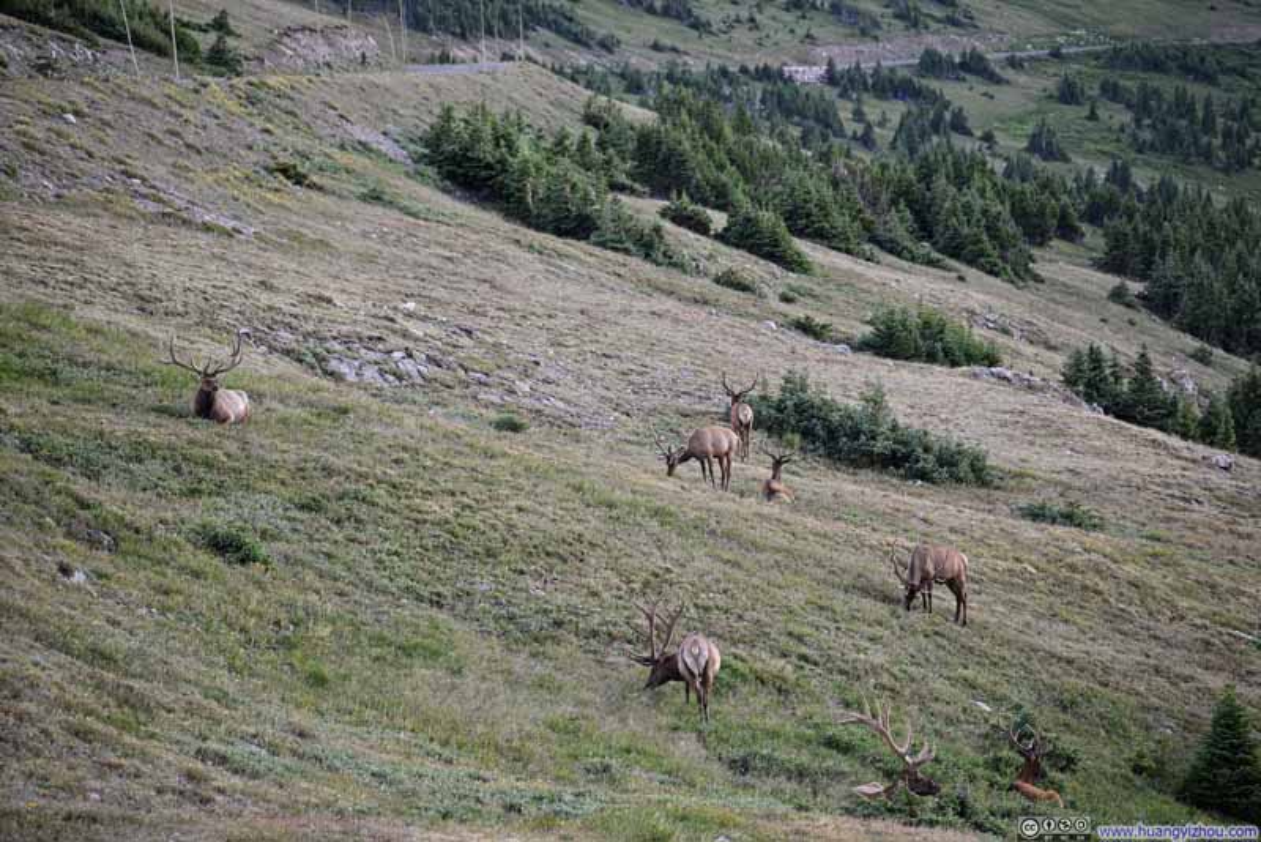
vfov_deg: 9.2
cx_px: 630
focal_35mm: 150
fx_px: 5256
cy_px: 421
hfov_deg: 13.7
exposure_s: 1/200
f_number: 4
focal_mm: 150
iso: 100
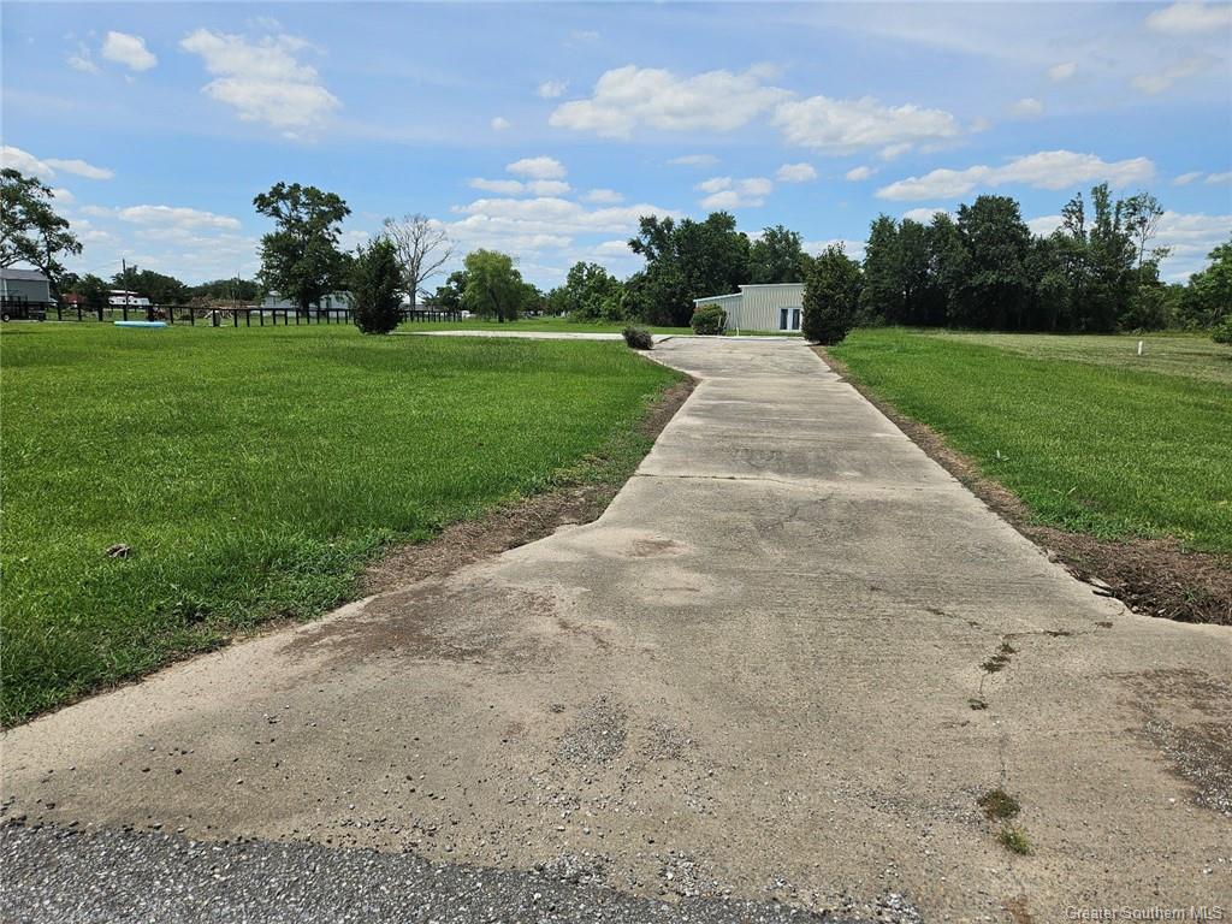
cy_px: 462
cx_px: 616
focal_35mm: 23
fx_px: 819
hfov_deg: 73.9
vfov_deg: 58.9
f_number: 1.8
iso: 25
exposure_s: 1/5000
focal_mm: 5.4
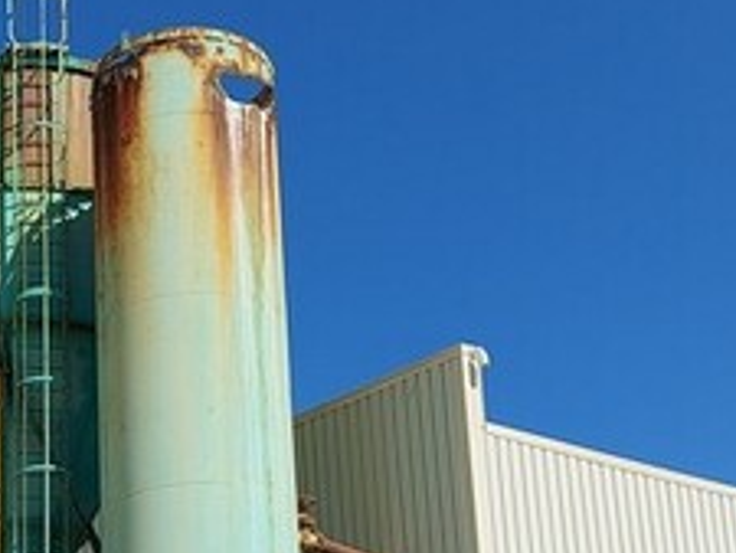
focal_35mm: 64
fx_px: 1361
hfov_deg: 28.7
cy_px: 484
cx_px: 29
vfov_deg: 22.5
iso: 32
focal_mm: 5.23
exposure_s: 1/1601
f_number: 1.8
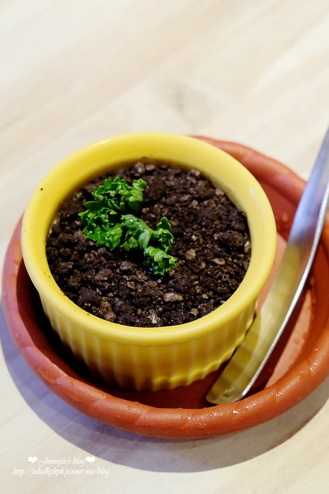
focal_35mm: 64
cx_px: 164
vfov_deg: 31.4
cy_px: 247
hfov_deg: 21.2
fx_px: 878
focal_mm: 42.5
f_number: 4
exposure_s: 1/30
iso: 1000
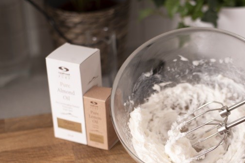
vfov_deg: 15.4
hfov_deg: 22.8
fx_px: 599
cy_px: 142
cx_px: 197
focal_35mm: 88
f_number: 2.8
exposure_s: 1/400
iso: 200
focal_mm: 50
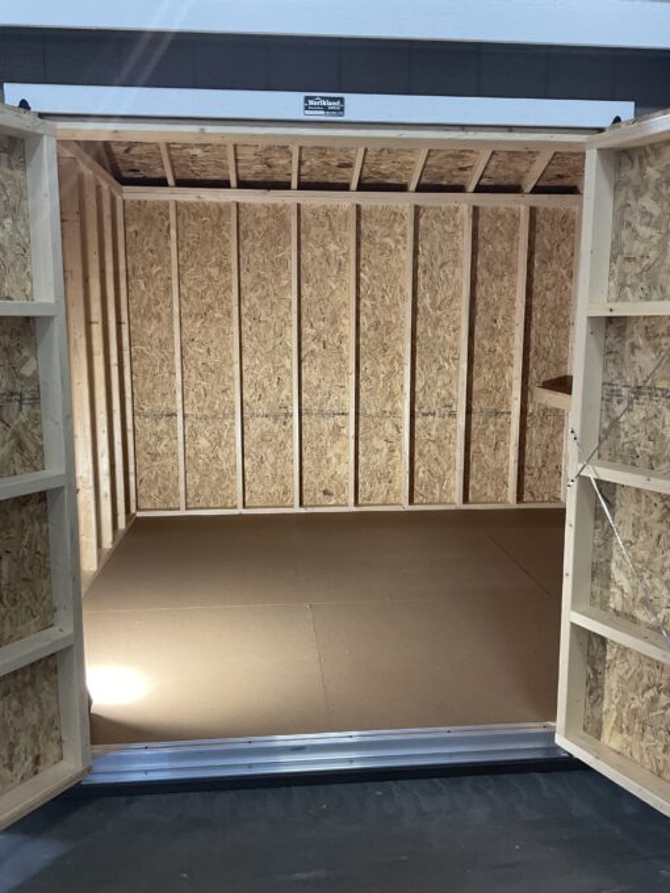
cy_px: 446
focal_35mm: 29
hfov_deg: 48.2
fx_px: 748
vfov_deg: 61.7
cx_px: 335
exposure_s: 1/60
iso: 100
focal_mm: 3
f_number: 1.8
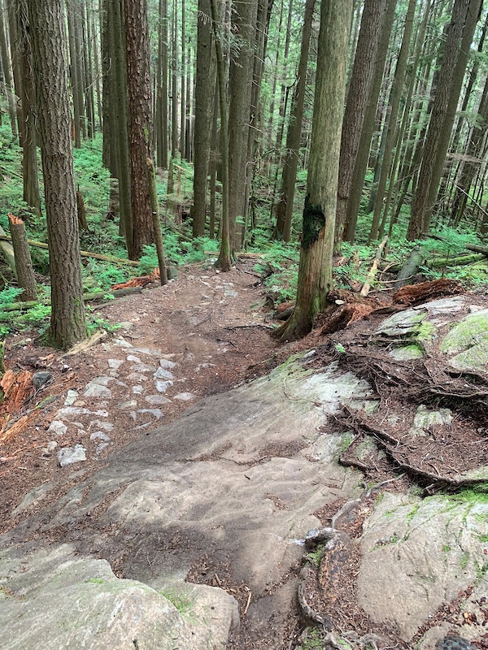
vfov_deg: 67.3
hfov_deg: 53.1
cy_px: 325
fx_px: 489
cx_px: 244
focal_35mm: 26
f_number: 1.8
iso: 100
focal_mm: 4.25
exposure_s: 1/64
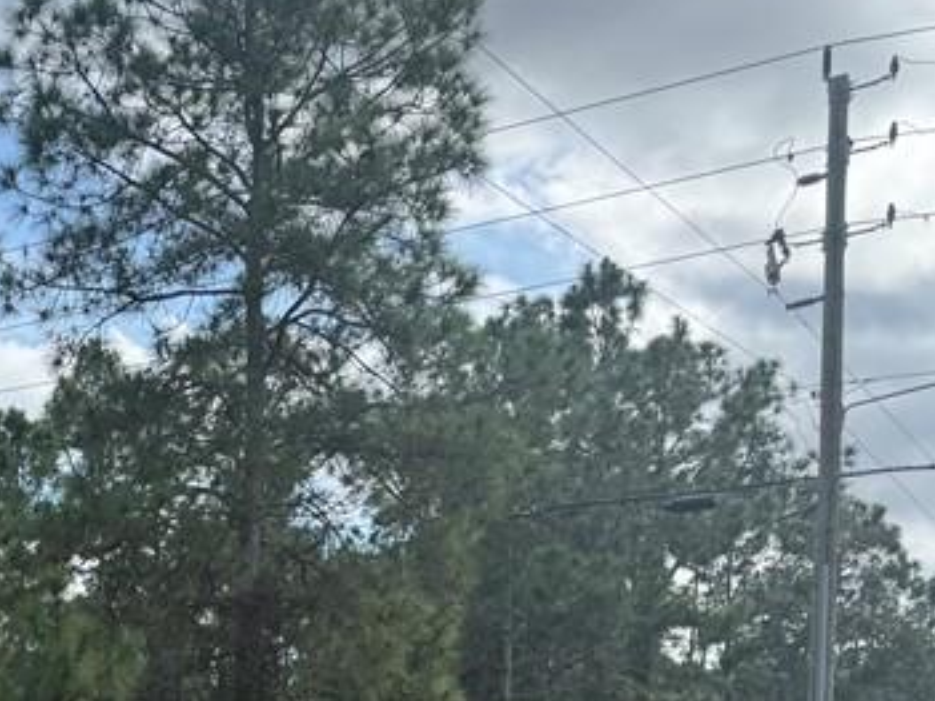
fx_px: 1890
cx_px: -194
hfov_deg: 25.0
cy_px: 904
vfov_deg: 19.4
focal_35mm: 70
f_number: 1.78
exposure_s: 1/2041
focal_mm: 6.76
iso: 80
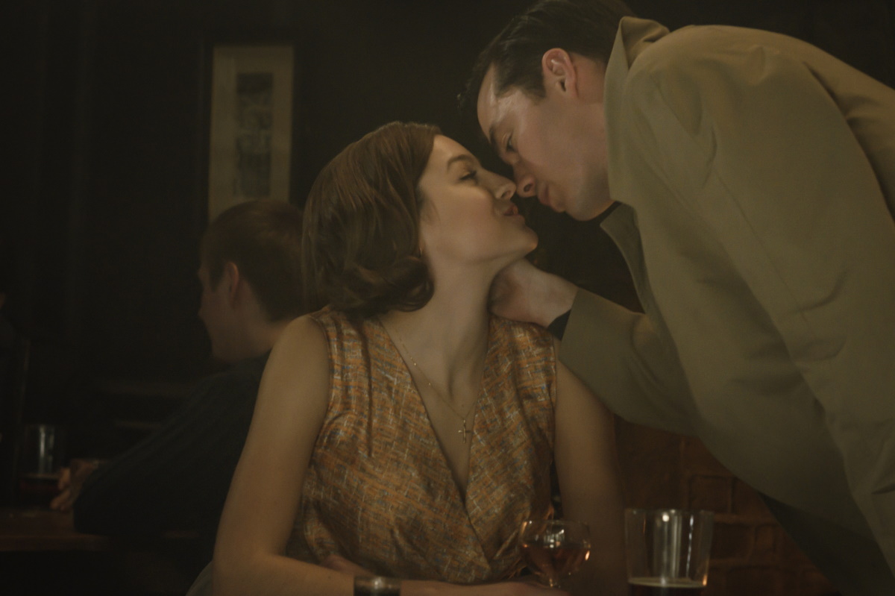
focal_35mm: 127
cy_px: 298
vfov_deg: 10.8
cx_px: 448
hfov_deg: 16.1
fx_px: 3156
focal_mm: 85
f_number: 5
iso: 2500
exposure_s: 1/200
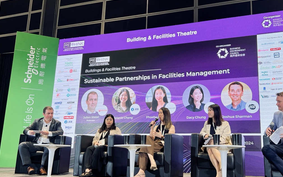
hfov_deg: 54.9
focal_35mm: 35
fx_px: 270
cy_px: 102
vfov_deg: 36.2
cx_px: 170
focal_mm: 5.7
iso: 125
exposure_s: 1/115
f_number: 1.5
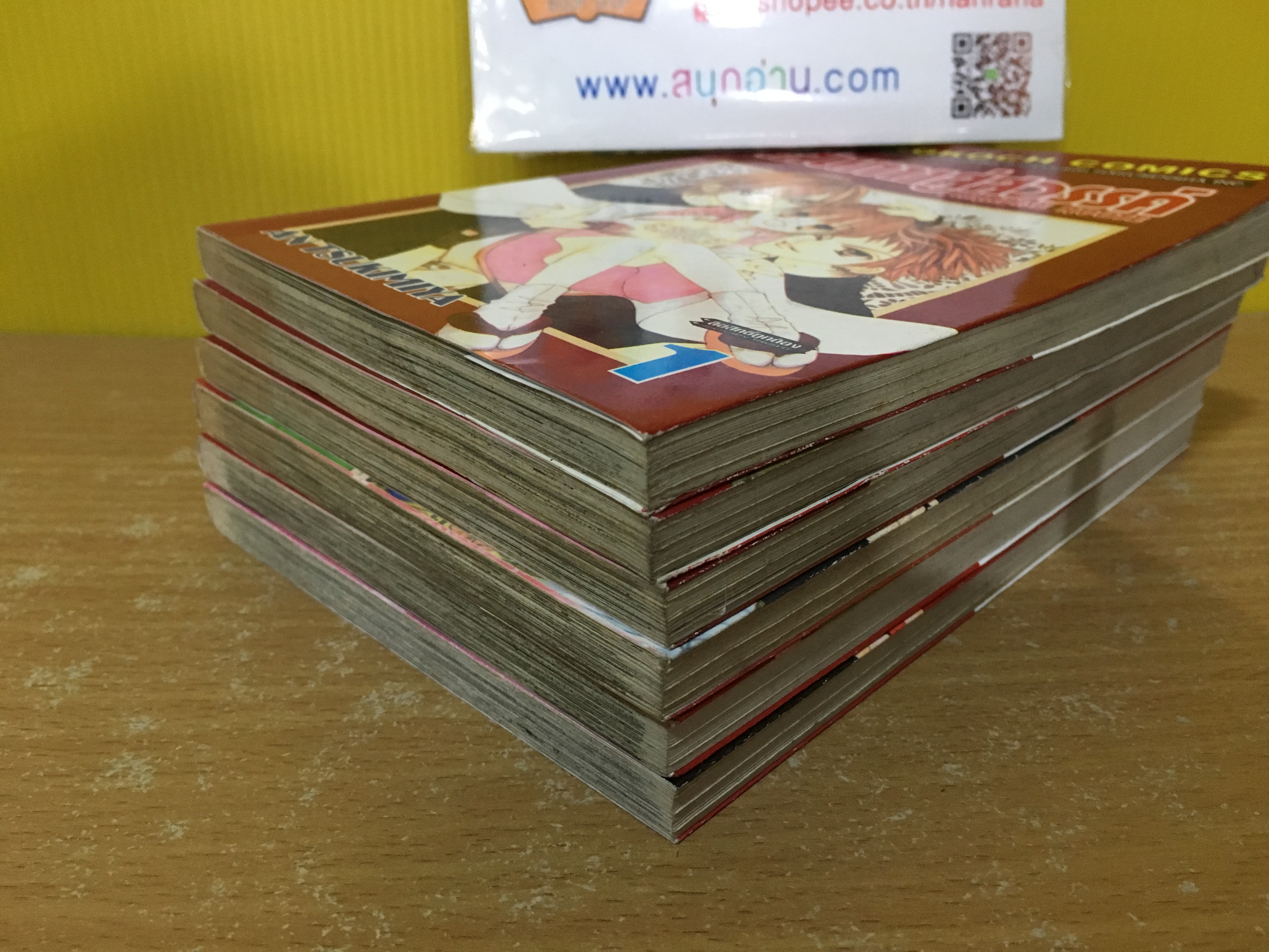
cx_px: 634
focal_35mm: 29
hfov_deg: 61.7
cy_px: 476
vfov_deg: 48.2
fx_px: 1063
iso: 200
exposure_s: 1/20
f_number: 2.2
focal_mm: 4.15
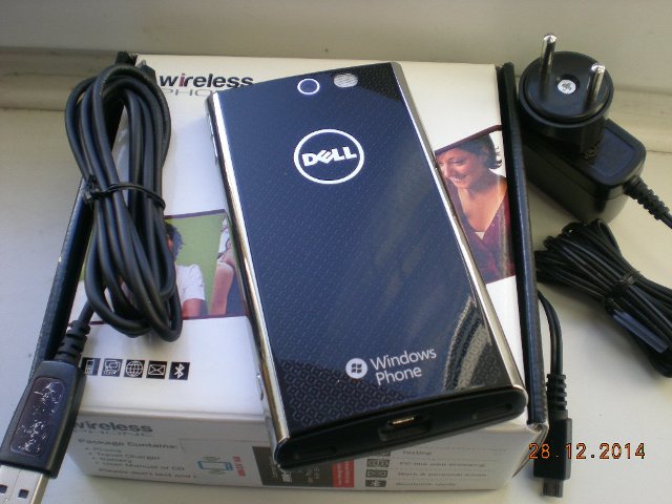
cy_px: 252
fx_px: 738
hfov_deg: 49.0
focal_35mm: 38
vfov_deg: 37.7
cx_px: 336
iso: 117
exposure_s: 1/60.3
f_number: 3.1
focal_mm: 6.3
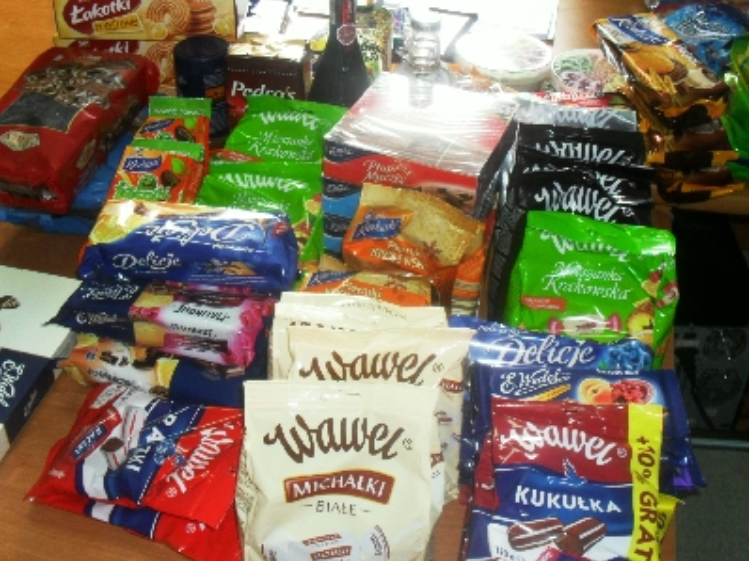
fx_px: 951
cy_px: 289
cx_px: 401
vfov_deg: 32.8
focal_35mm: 44
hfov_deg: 42.9
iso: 200
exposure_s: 1/45
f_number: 3.2
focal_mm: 6.3
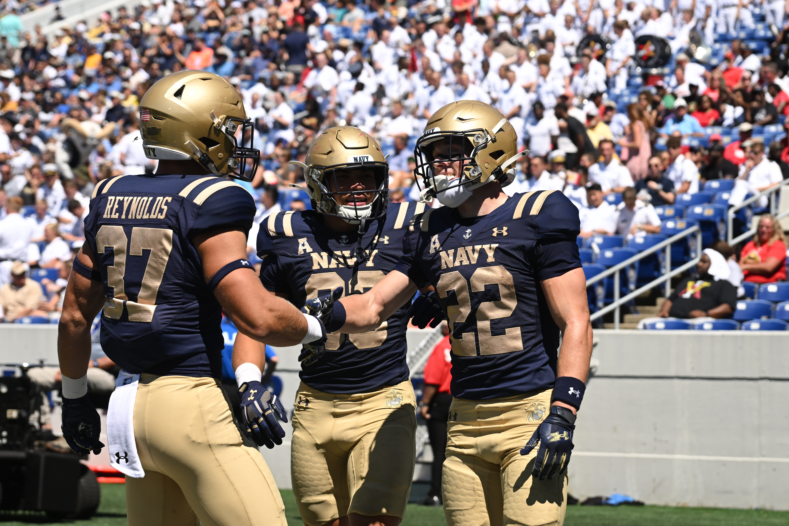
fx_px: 2520
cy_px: 263
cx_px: 394
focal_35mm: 115
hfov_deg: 17.8
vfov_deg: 11.9
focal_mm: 77
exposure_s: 1/2000
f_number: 4
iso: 160
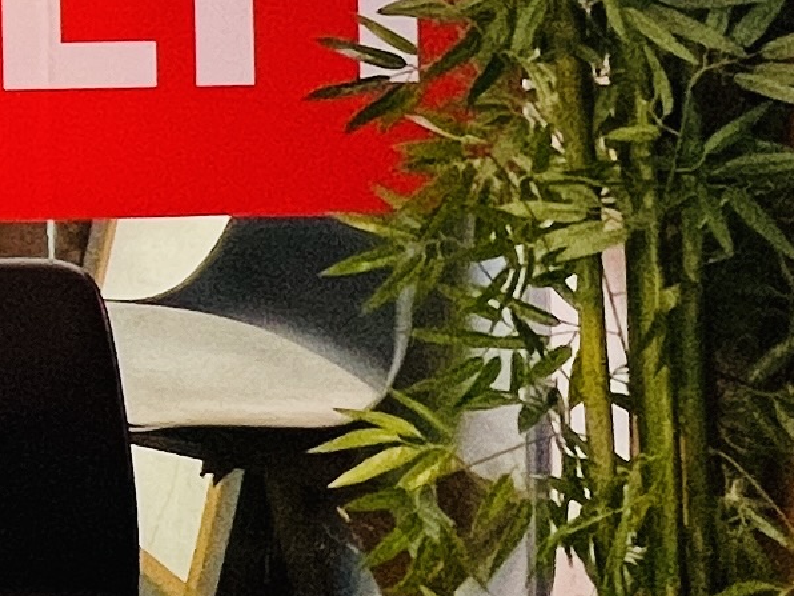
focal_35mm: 88
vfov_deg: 15.3
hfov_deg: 15.5
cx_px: -971
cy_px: -336
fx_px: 2018
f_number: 1.8
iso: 200
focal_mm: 1.57
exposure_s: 1/51
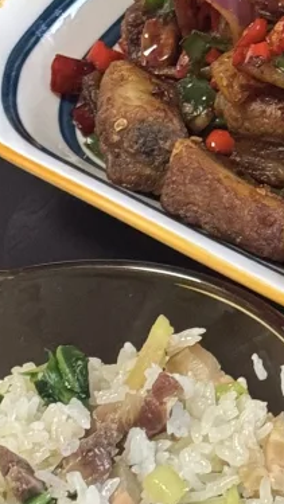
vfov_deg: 10.7
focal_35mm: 201
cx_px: 567
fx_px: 2690
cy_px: 110
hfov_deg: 5.9
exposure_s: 1/33
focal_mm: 6.76
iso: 400
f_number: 1.78
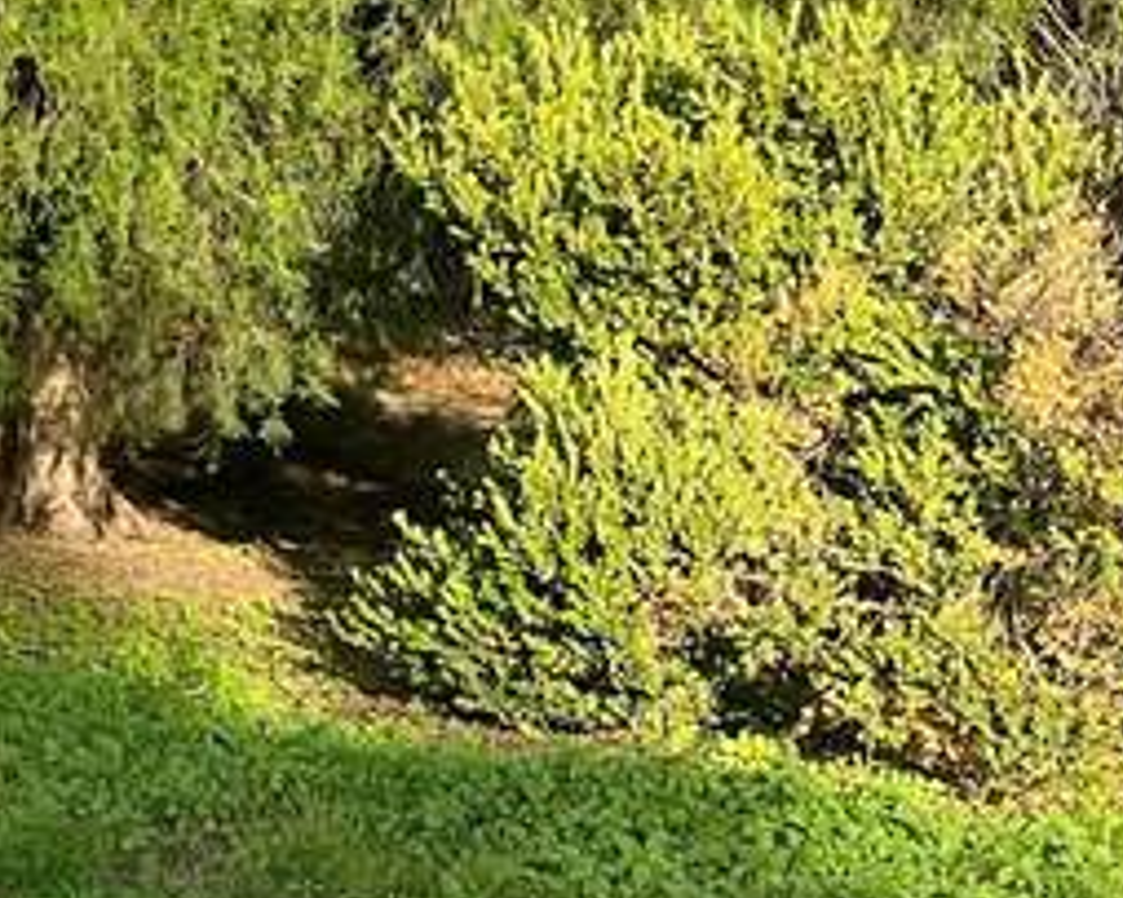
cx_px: -1287
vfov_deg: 11.7
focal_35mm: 128
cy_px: -248
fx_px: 4253
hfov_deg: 12.7
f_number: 1.5
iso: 50
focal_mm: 5.7
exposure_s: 1/1311
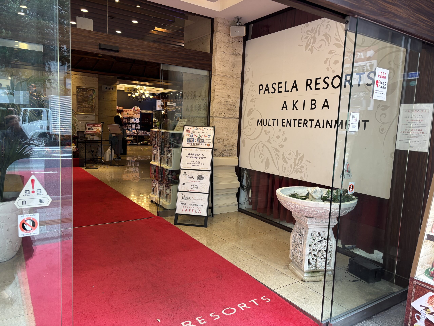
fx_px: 326
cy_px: 163
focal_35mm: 26
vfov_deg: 53.1
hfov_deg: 67.3
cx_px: 217
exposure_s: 1/50
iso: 100
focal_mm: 5.96
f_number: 1.6
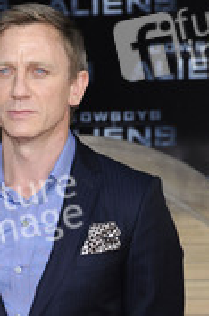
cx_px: 43
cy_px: 307
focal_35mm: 385
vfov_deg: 5.4
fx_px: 3372
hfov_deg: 3.5
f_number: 6.3
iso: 500
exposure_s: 1/160
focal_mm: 170
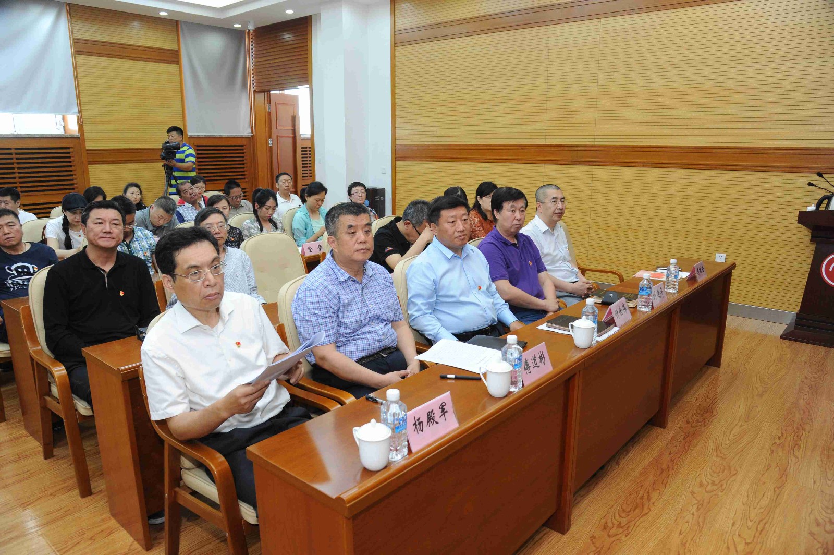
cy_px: 278
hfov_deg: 73.8
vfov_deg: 53.1
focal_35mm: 24
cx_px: 417
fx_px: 556
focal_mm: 24
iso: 1600
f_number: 5.6
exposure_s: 1/60
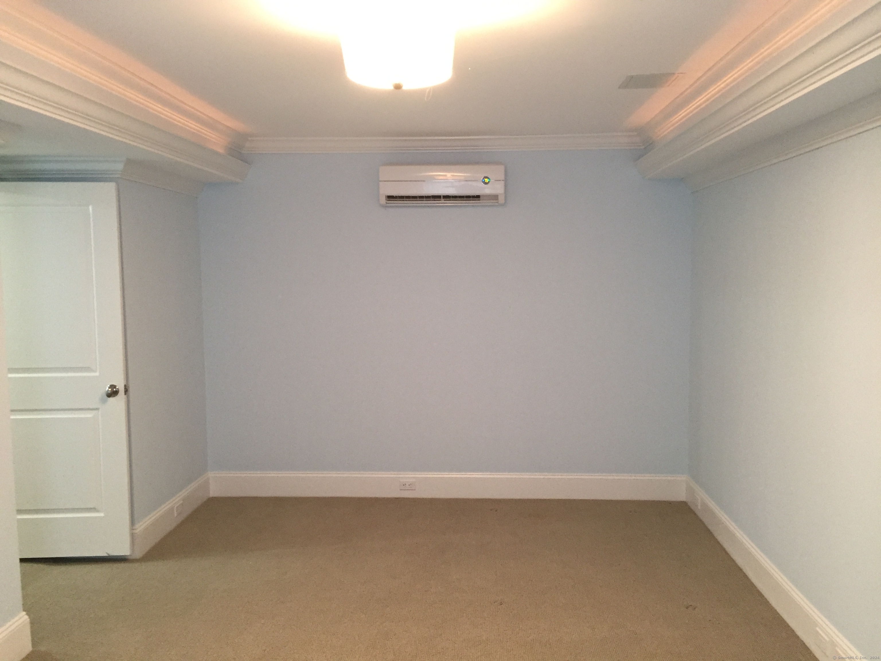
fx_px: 738
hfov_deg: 61.7
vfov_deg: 48.2
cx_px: 440
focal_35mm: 29
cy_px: 330
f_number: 2.2
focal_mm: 4.15
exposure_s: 1/30
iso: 160
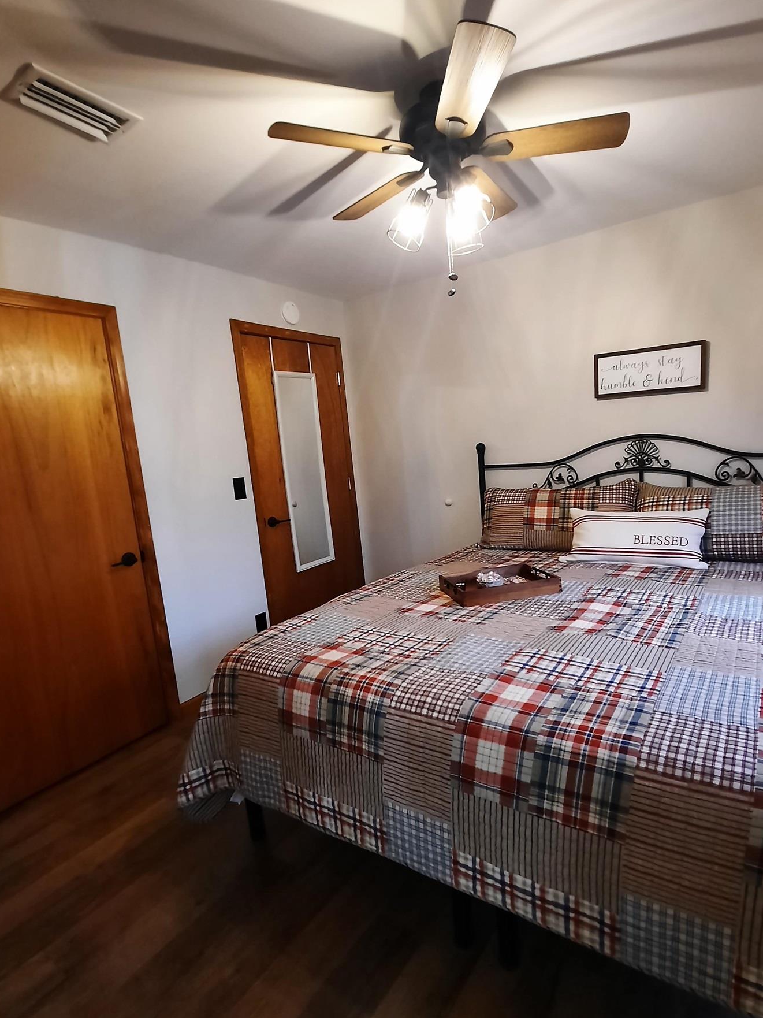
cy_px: 533
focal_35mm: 17
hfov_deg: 74.5
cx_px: 421
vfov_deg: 91.0
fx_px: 500
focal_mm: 1.74
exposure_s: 1/25
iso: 200
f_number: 2.2
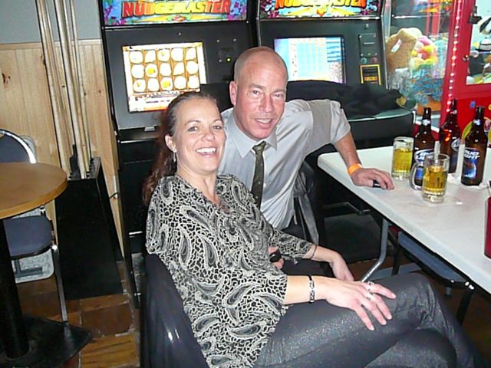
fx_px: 496
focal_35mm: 35
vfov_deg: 40.7
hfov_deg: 52.6
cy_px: 184
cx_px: 246
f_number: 2.8
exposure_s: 1/15
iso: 800
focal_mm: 5.2
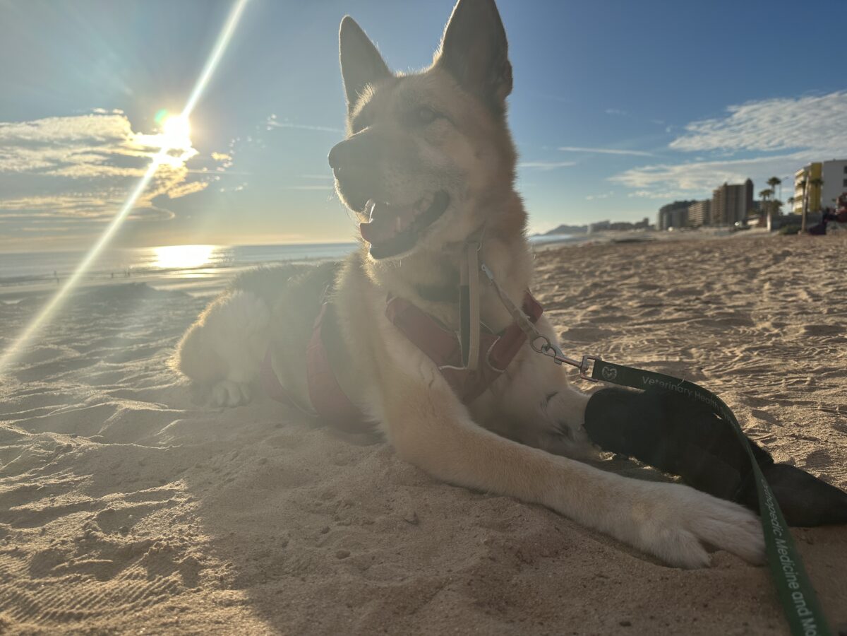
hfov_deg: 71.6
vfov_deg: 56.8
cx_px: 424
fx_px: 587
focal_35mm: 24
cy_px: 318
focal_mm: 6.86
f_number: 1.78
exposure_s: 1/13699
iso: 80
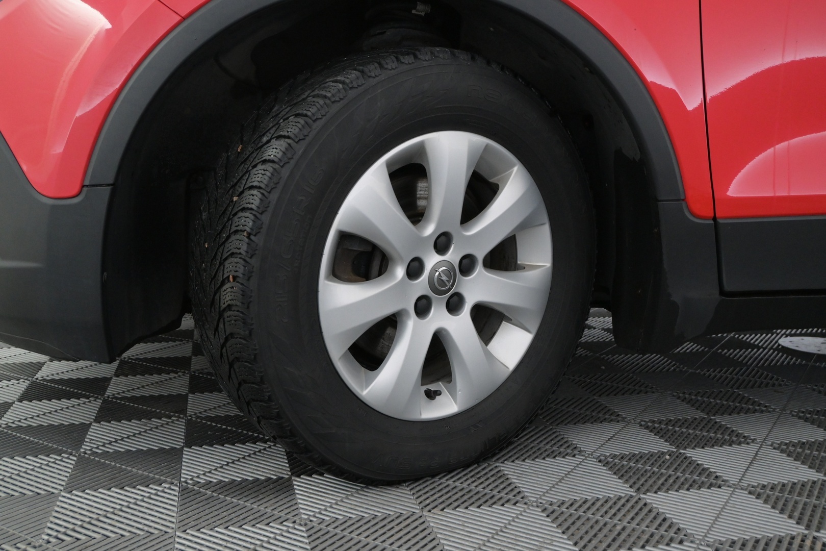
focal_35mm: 36
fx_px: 826
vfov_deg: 36.9
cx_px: 413
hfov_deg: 53.1
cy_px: 276
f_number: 5
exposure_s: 1/100
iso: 2500
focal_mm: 24
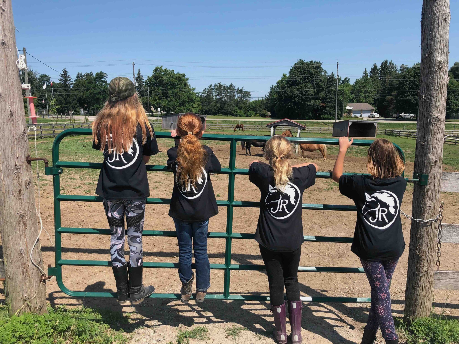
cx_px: 230
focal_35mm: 28
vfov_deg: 49.7
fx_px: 371
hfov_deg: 63.4
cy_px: 172
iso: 20
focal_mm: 4
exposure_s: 1/1715
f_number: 1.8
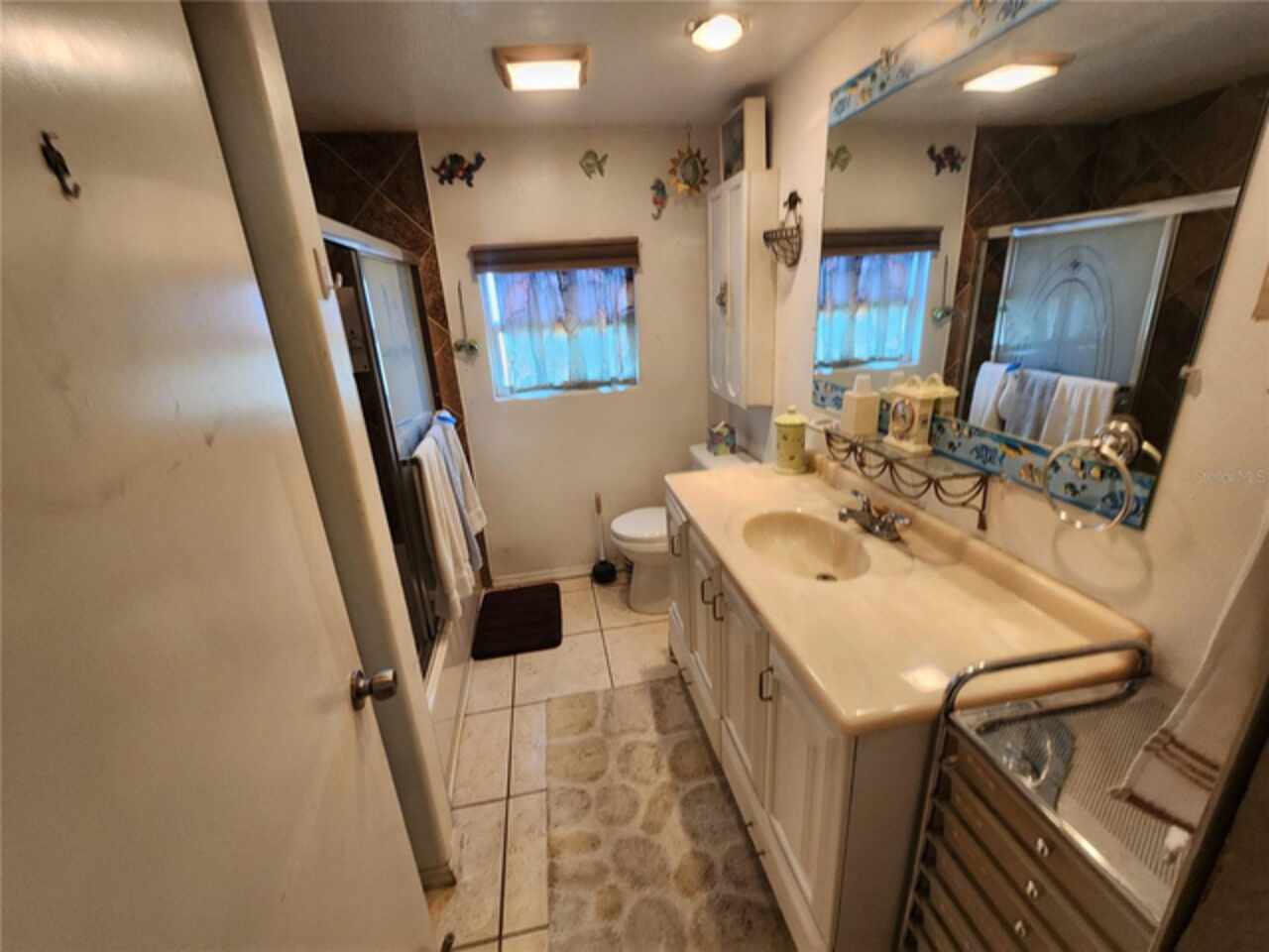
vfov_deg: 89.9
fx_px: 477
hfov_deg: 106.2
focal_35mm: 13
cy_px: 476
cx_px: 634
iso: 320
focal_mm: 2.2
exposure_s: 1/30
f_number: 2.2
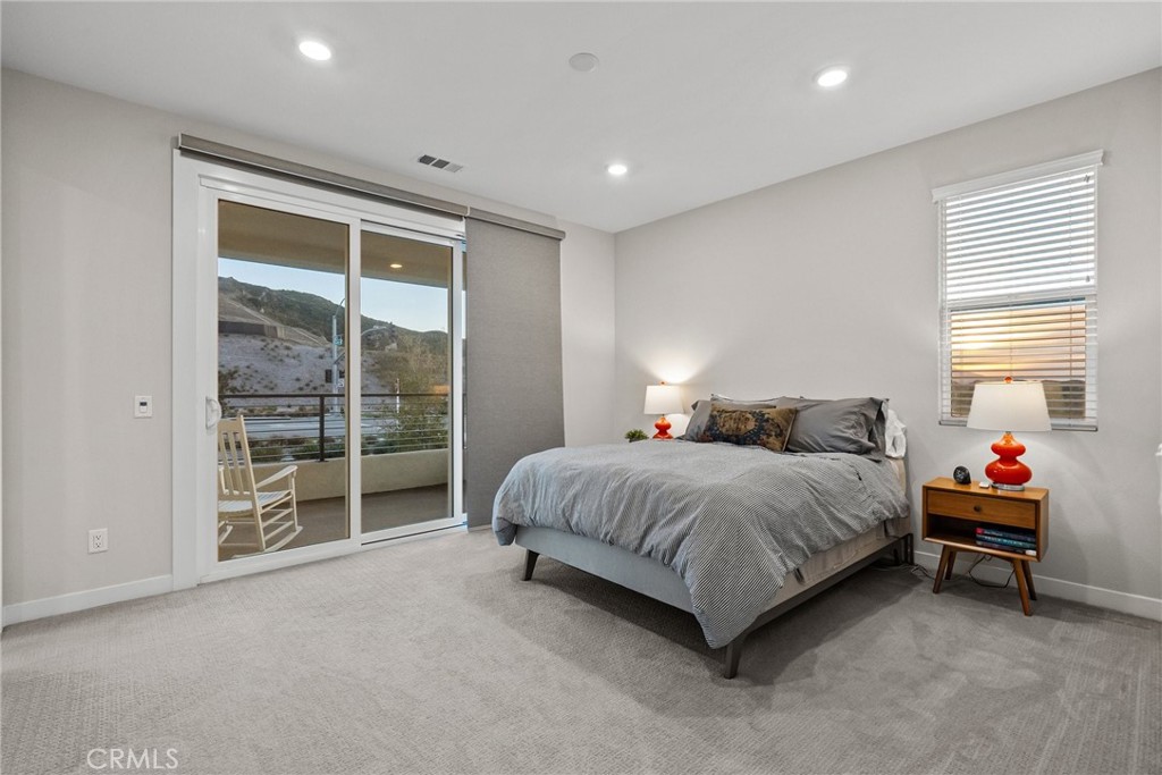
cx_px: 581
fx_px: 516
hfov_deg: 96.7
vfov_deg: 73.8
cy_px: 388
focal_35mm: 16
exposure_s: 1/25
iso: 2000
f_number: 9
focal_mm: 16
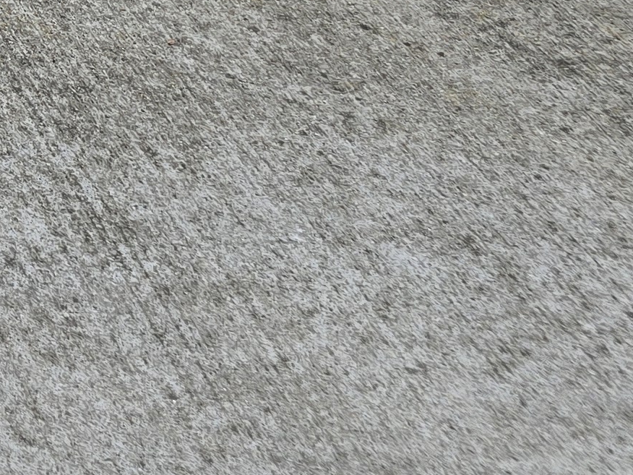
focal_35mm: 105
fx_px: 1920
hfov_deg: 15.6
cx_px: -558
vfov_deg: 12.4
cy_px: -476
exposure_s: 1/480
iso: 12
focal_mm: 6.3
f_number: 1.7
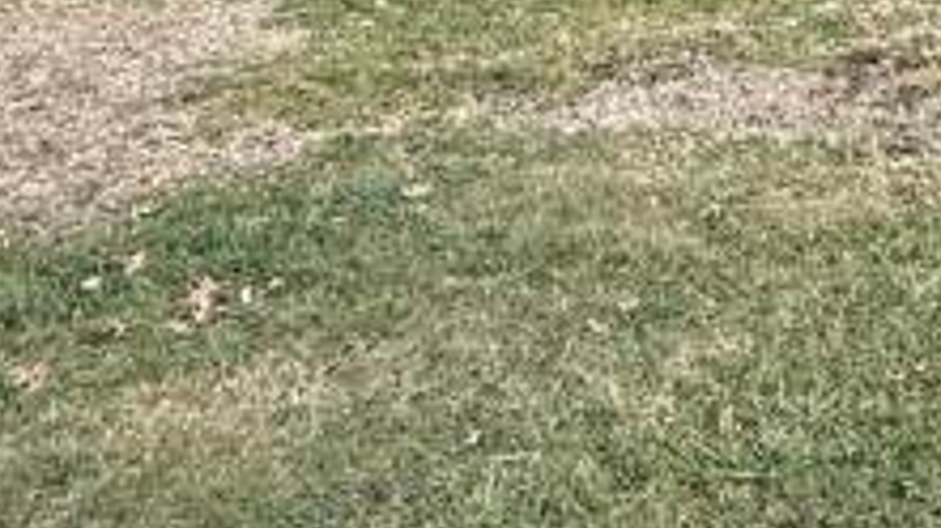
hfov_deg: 33.1
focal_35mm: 53
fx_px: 1322
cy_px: -319
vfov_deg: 19.1
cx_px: 1090
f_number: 2.2
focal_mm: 2.22
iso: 64
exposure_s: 1/631
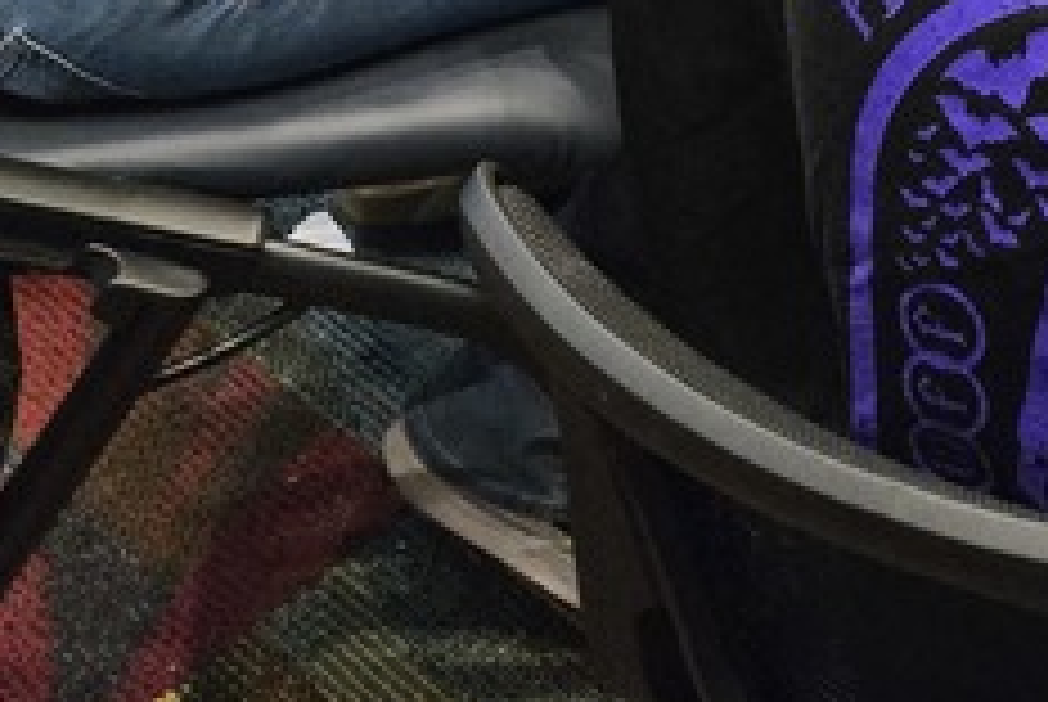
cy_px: -976
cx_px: 1579
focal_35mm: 105
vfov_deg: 11.0
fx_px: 3060
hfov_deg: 17.4
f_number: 1.8
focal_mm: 5.4
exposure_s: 1/120
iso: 1000
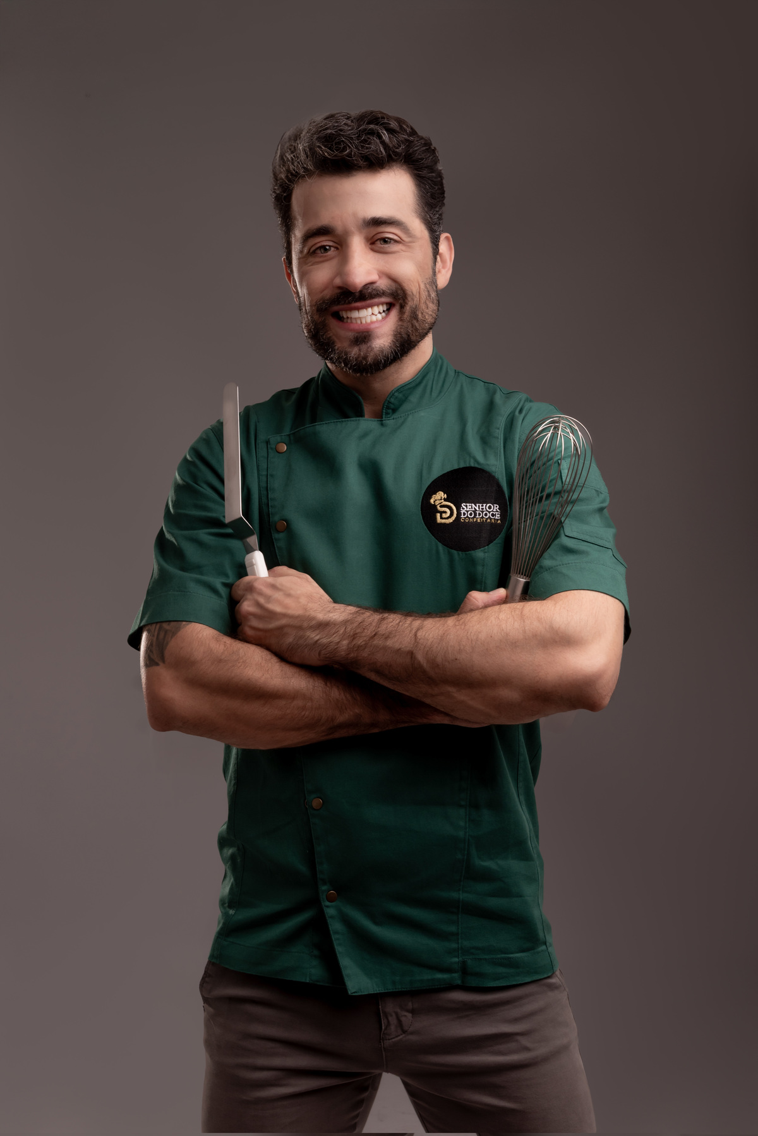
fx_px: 1736
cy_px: 568
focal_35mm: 55
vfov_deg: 36.2
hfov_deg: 24.6
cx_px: 379
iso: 200
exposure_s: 1/160
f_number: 18
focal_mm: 55
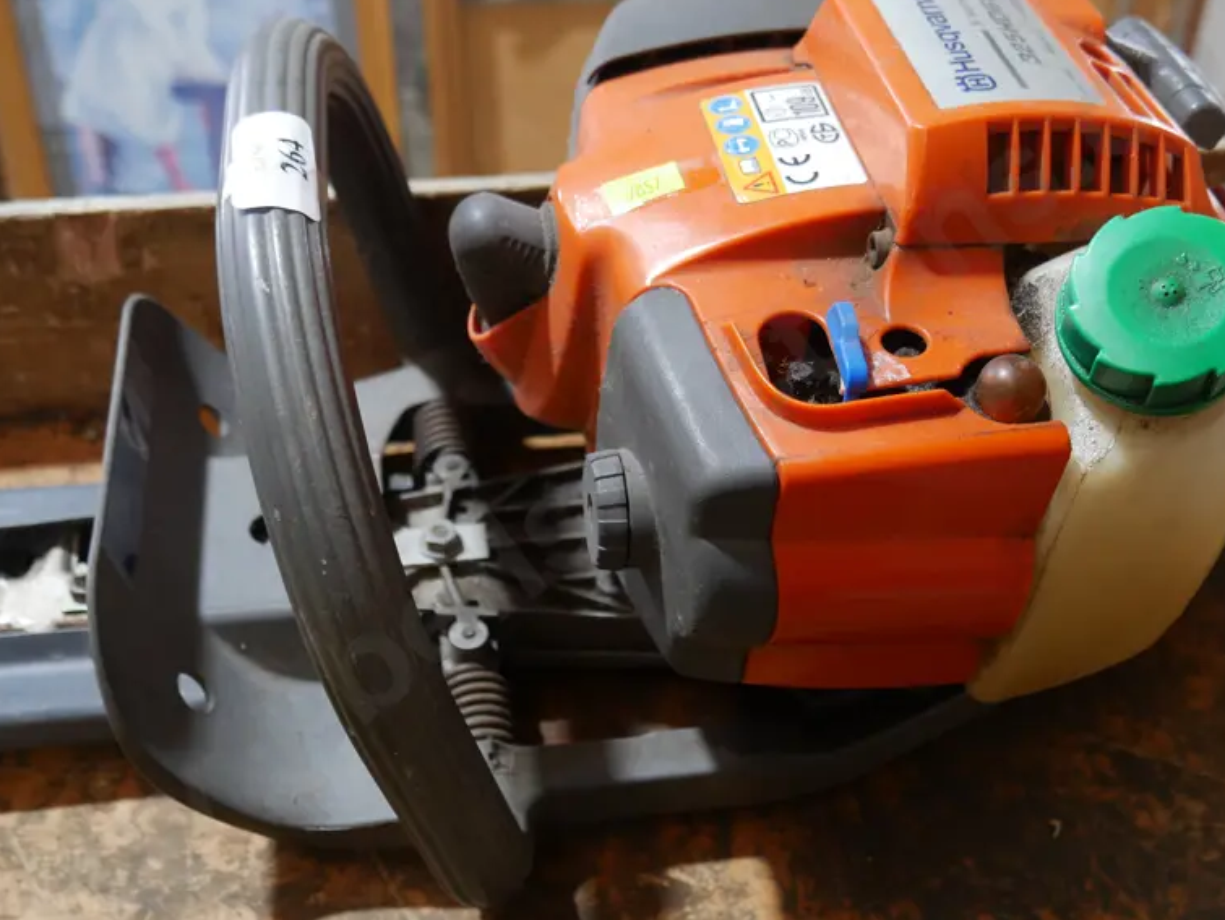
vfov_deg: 37.7
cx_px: 698
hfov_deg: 48.8
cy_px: 428
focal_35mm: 38
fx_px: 1345
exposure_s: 1/60
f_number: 3.5
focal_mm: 14
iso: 400
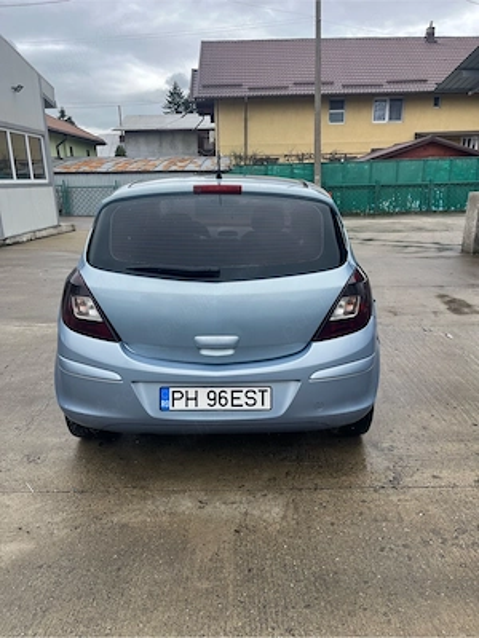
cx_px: 240
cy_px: 319
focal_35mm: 26
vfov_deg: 67.3
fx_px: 480
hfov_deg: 53.1
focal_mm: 5.1
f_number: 1.6
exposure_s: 1/1199
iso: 50
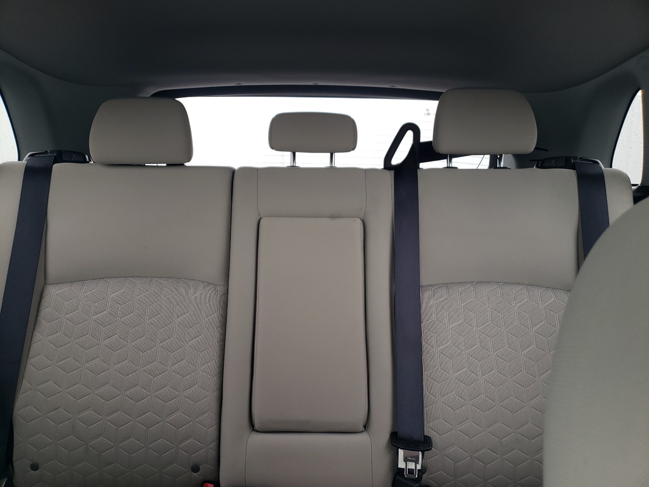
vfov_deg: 53.1
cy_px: 244
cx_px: 324
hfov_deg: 67.3
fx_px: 487
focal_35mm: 26
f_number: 1.5
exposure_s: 1/120
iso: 55
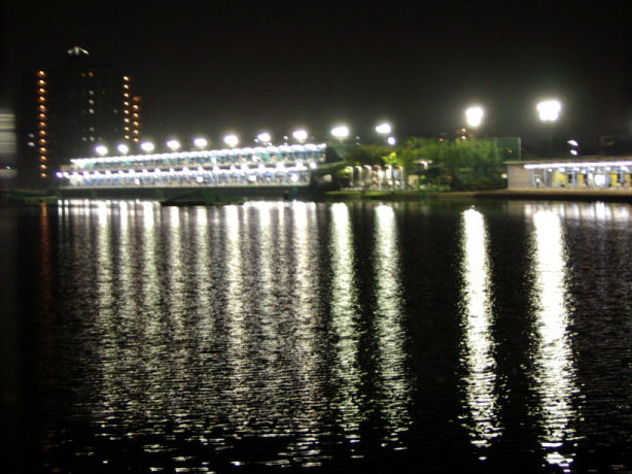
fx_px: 1387
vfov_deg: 19.4
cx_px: 316
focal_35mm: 76
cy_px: 237
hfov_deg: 25.7
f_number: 3.8
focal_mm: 11.5
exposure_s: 1/2.5
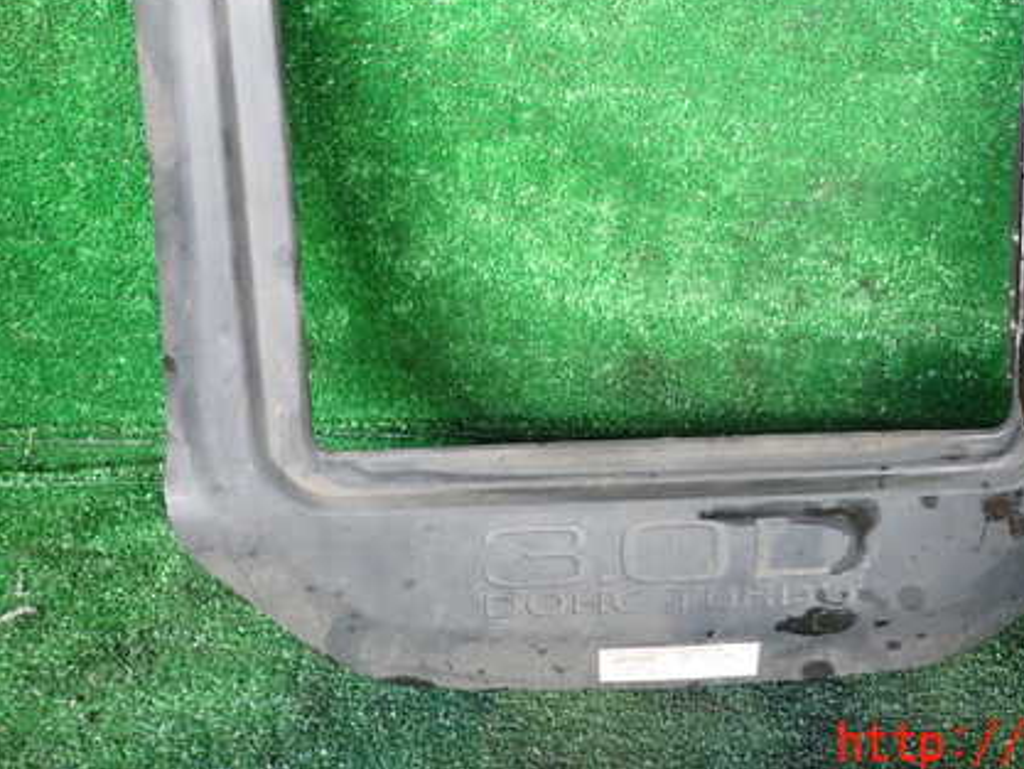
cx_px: 656
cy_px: 224
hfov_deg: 50.7
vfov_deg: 38.9
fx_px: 1065
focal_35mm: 36
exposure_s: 1/50
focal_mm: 4.5
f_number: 2
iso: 200
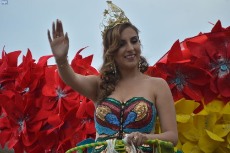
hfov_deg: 6.9
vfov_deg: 4.6
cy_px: 76
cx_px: 115
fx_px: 1915
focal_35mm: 300
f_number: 5.6
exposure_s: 1/500
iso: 100
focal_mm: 200
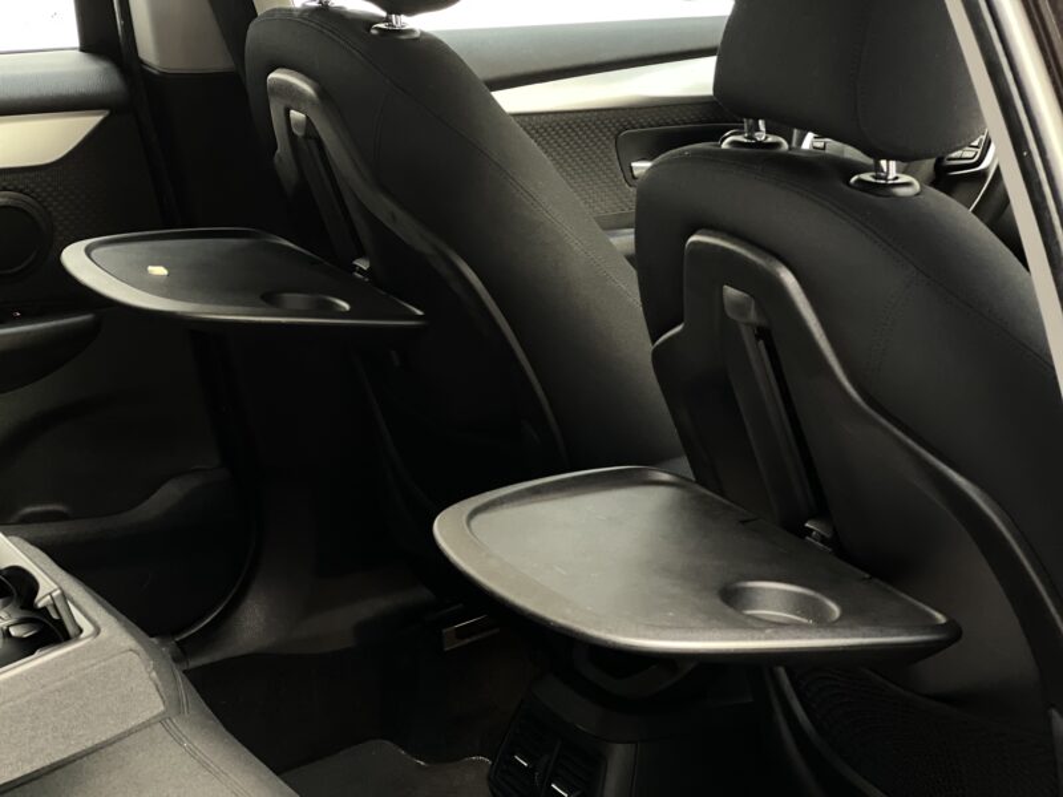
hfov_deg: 25.3
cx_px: 532
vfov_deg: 19.1
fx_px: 2365
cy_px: 398
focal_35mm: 77
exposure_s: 1/15
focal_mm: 9
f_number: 2.8
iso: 400
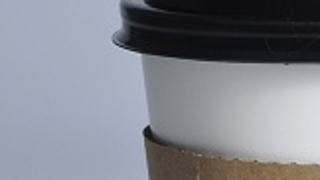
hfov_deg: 7.7
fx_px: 2304
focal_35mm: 272
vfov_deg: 4.4
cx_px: 610
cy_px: 278
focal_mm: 35
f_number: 16
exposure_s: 1/125
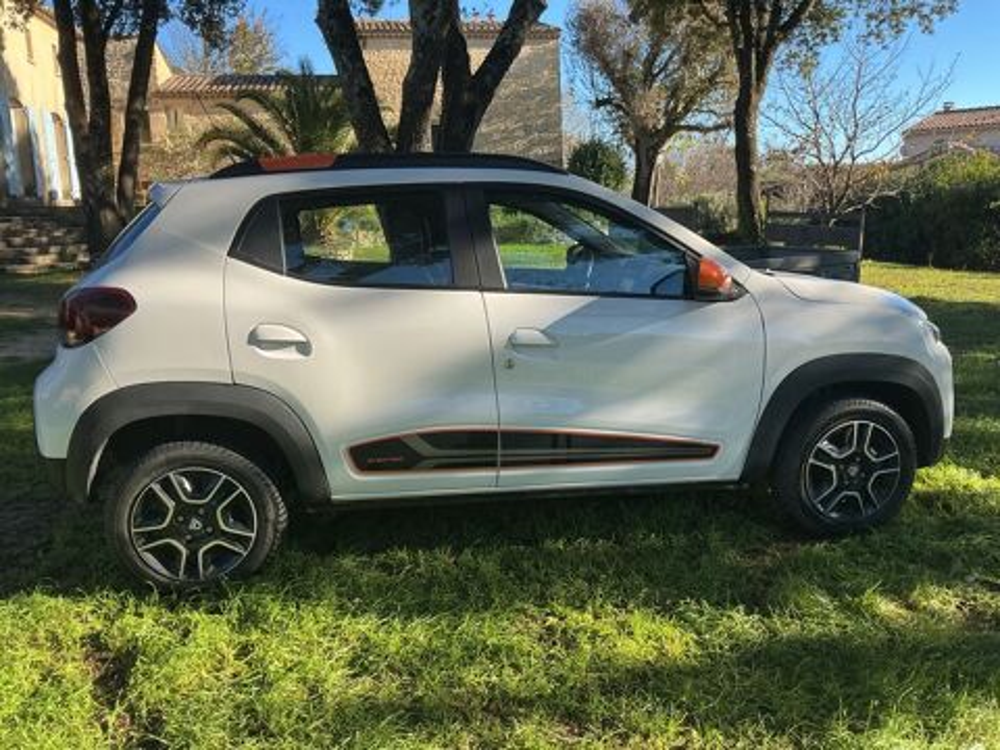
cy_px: 375
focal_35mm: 29
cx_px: 500
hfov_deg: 61.7
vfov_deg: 48.2
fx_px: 838
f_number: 1.8
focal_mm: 3
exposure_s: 1/478
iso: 25
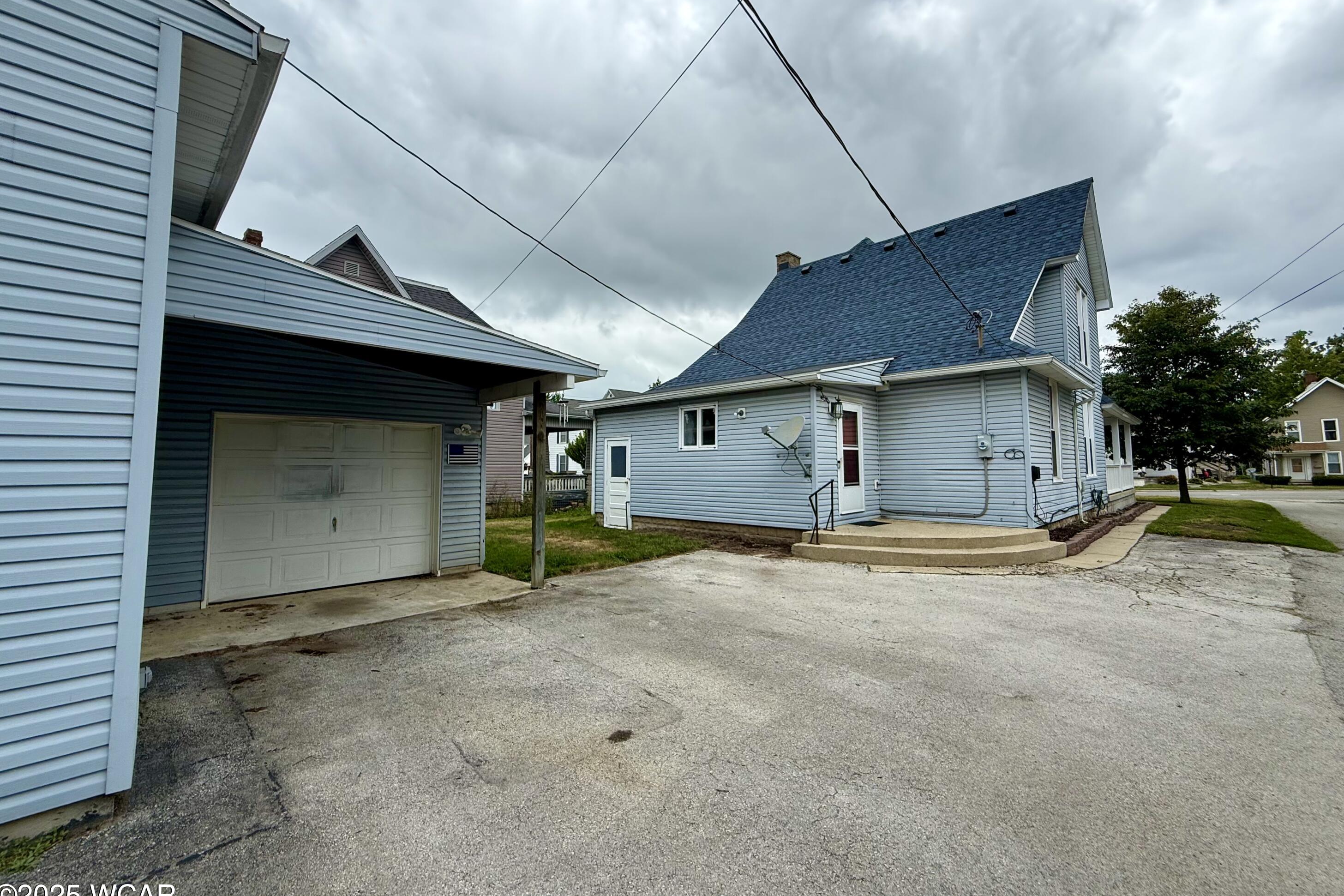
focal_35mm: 15
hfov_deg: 100.4
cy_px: 424
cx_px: 685
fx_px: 560
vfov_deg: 77.3
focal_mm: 2.22
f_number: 2.2
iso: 50
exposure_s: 1/1050
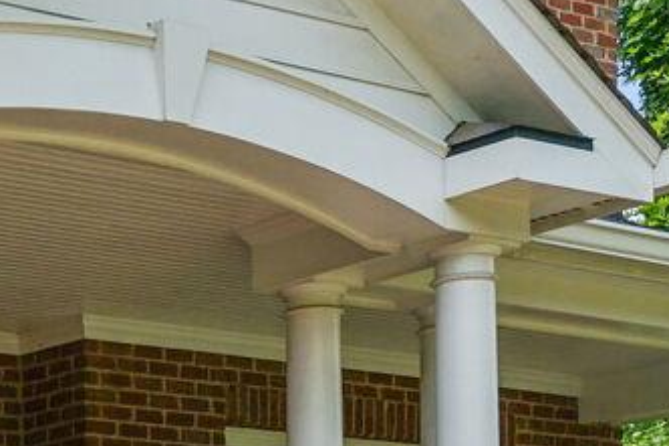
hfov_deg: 18.3
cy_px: 662
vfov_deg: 13.1
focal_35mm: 99
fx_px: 1839
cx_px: -339
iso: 400
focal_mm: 19
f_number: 8
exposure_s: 1/800
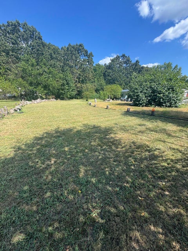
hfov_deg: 85.7
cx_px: 94
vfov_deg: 102.1
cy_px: 126
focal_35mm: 14
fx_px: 101
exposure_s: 1/664
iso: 40
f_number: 2.2
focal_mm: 2.22
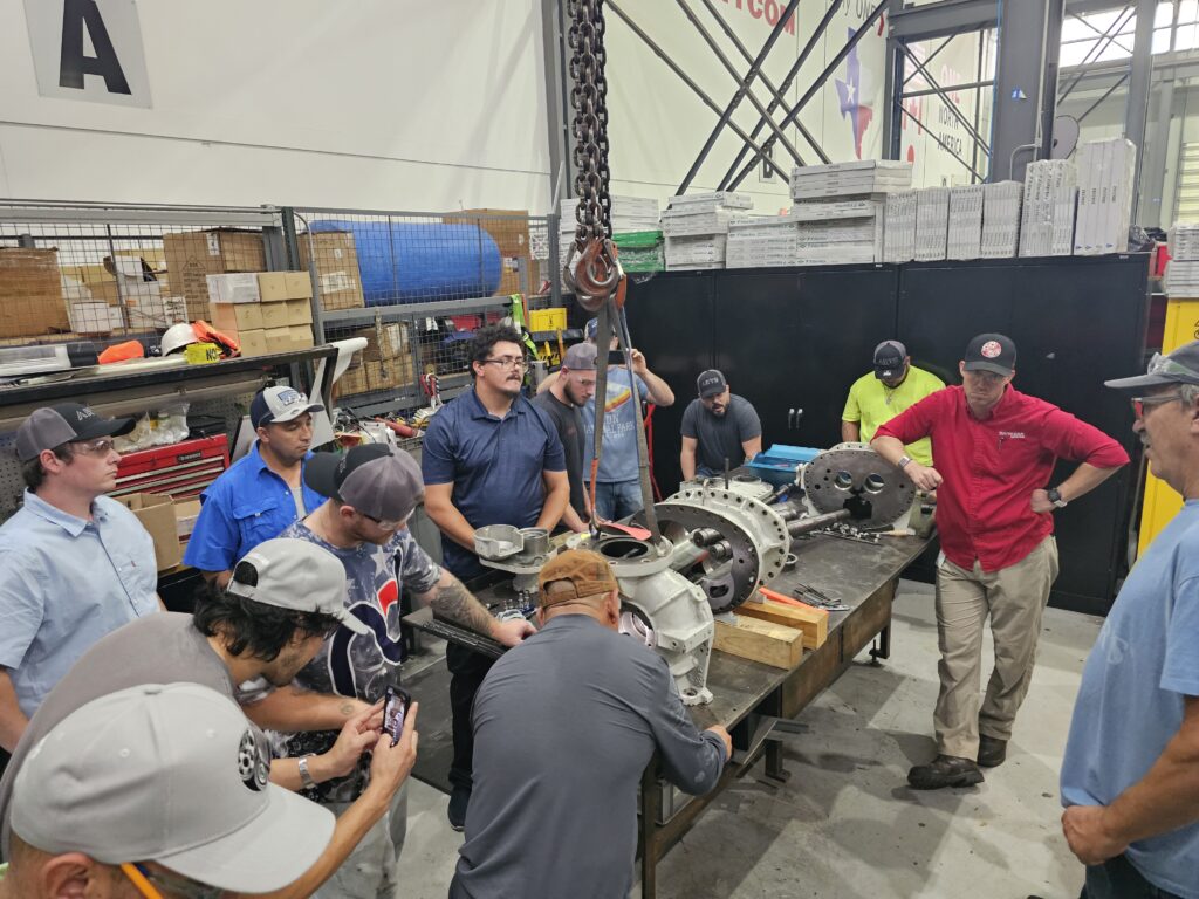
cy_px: 450
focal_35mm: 23
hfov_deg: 73.9
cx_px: 600
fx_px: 797
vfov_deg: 58.9
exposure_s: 1/120
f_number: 1.7
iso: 1000
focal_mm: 6.3
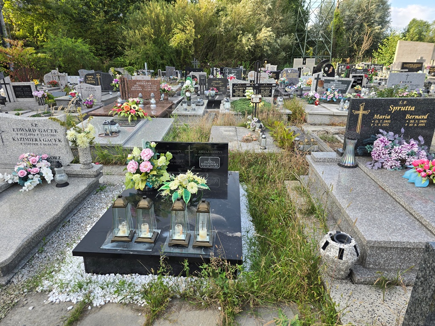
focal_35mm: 23
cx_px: 218
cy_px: 163
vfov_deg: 58.9
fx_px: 289
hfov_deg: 73.9
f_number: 1.7
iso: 16
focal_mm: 6.3
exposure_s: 1/180
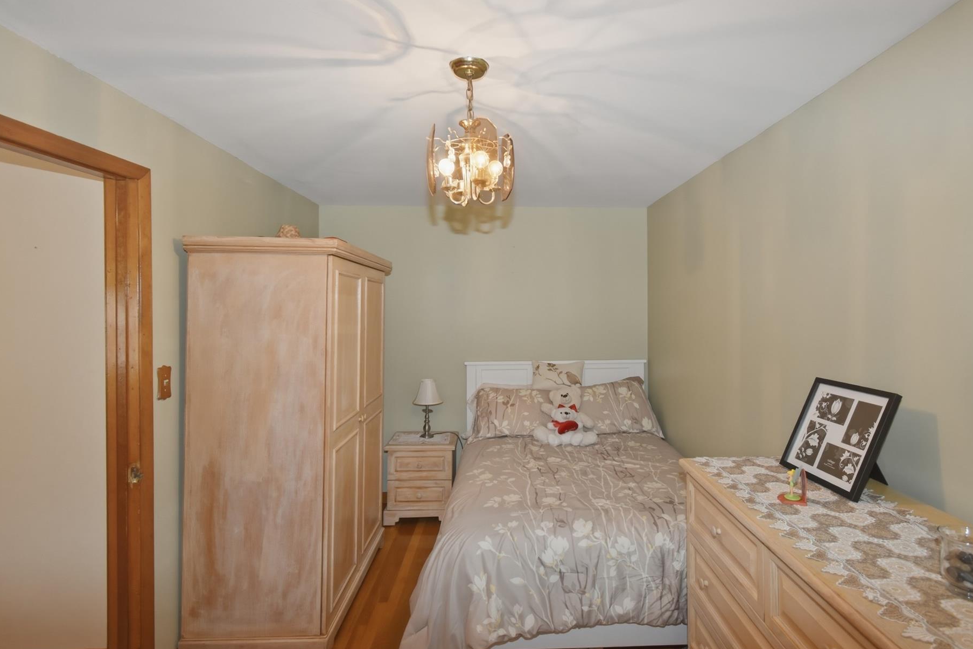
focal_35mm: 17
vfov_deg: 70.4
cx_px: 515
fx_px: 459
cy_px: 305
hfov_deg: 93.2
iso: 400
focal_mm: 10
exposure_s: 1/60
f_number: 4.5
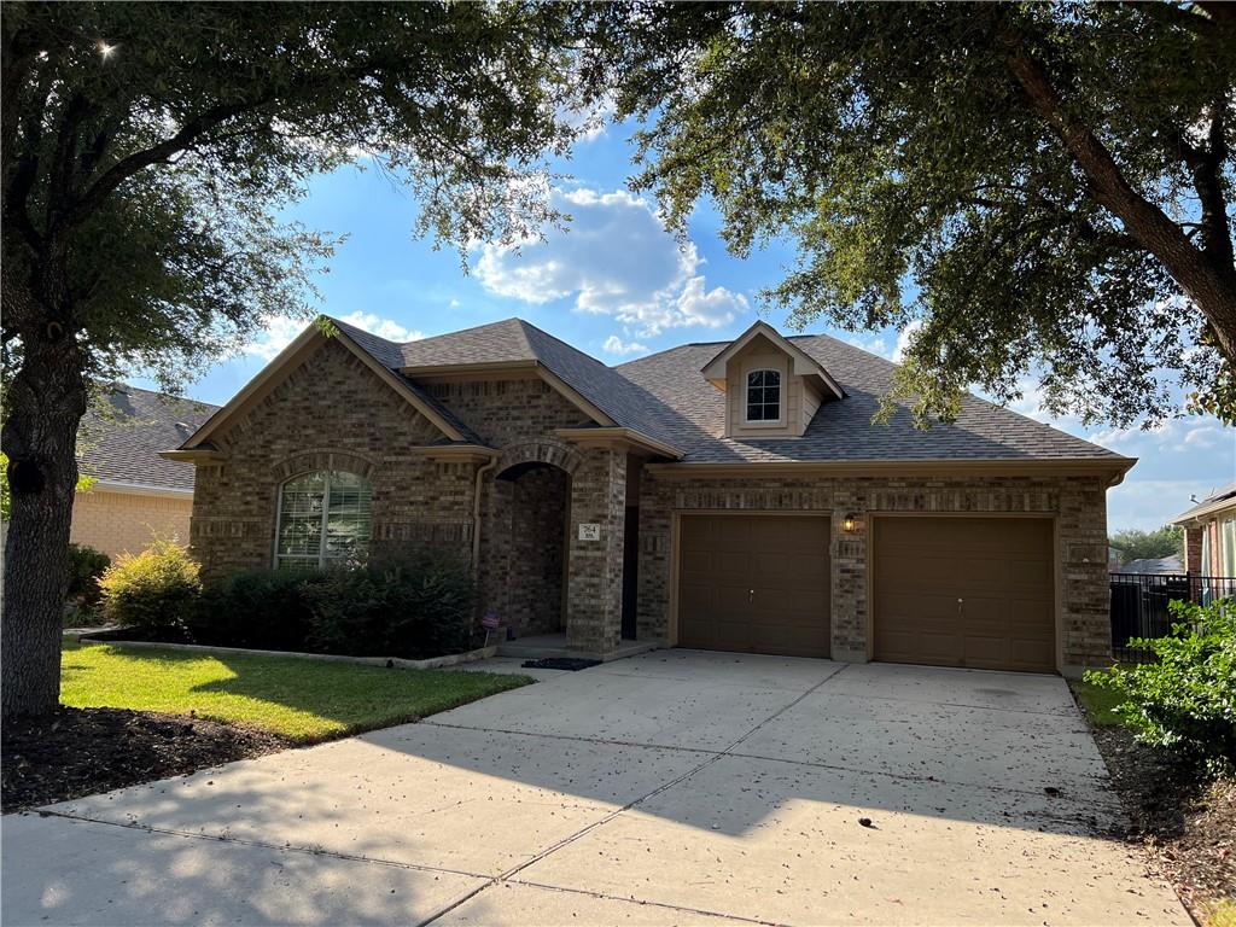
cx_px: 618
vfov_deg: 53.1
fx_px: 928
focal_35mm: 26
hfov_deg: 67.3
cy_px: 464
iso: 50
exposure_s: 1/2299
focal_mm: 5.7
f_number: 1.5
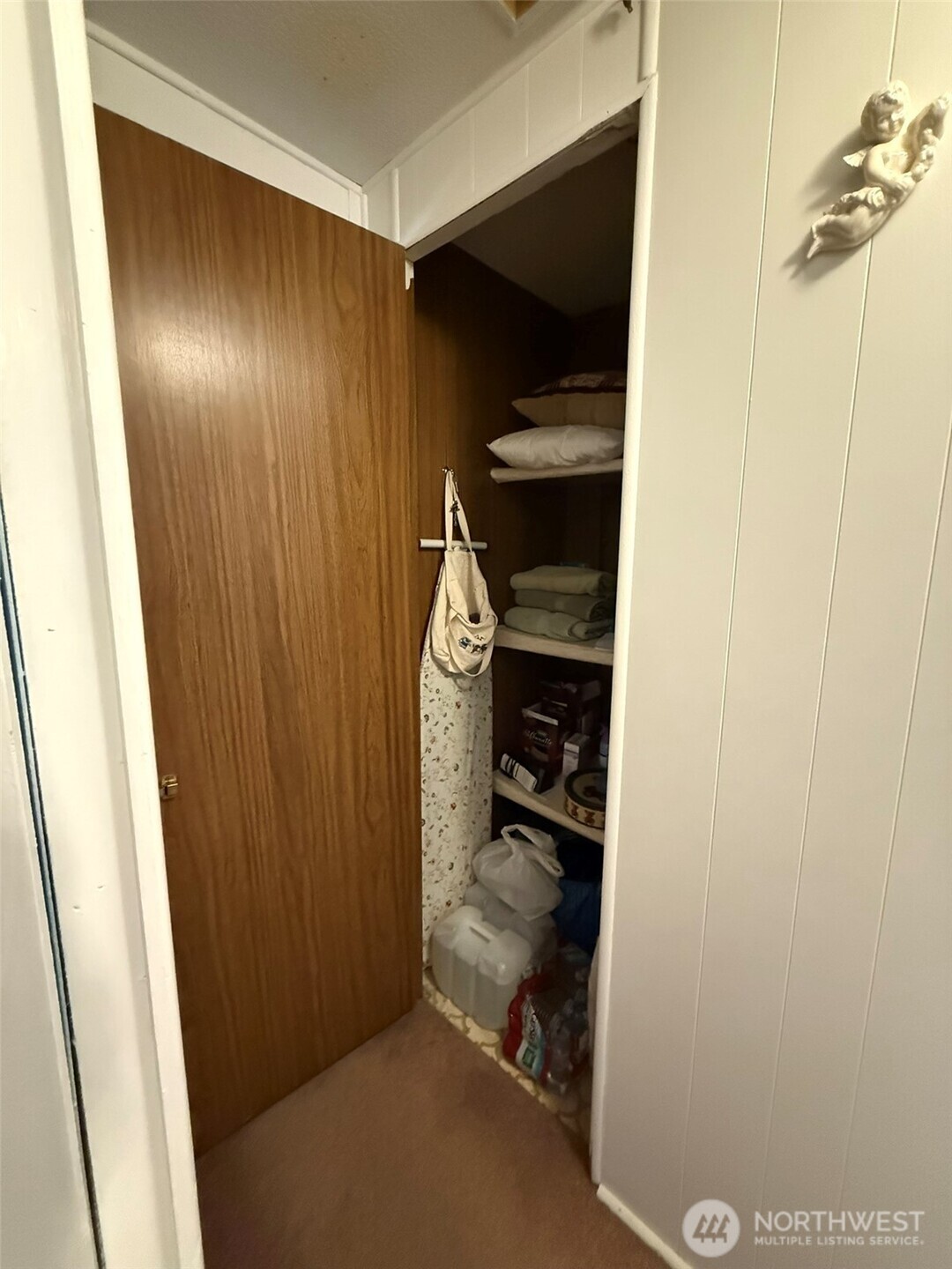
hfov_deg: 85.7
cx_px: 476
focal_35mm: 14
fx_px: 513
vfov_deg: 102.1
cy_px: 634
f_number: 2.2
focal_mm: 2.22
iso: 1600
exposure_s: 1/40
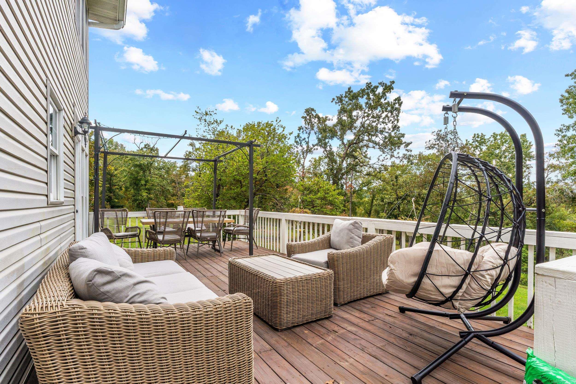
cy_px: 192
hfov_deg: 89.5
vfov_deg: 67.0
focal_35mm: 18
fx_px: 290
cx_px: 288
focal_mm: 12.1
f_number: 9
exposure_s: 1/50
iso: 200
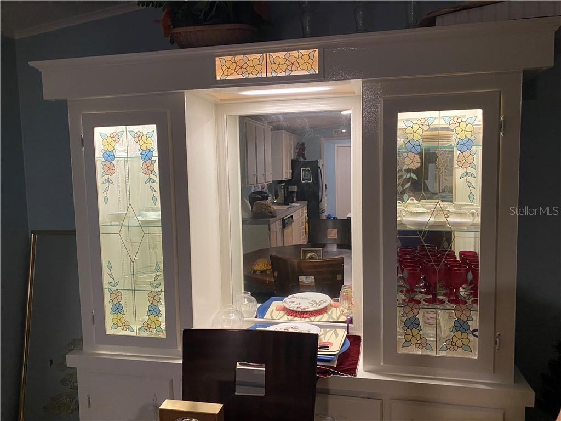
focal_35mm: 26
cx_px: 280
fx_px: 421
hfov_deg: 67.3
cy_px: 210
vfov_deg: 53.1
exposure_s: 1/60
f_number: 1.8
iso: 200
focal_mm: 4.25
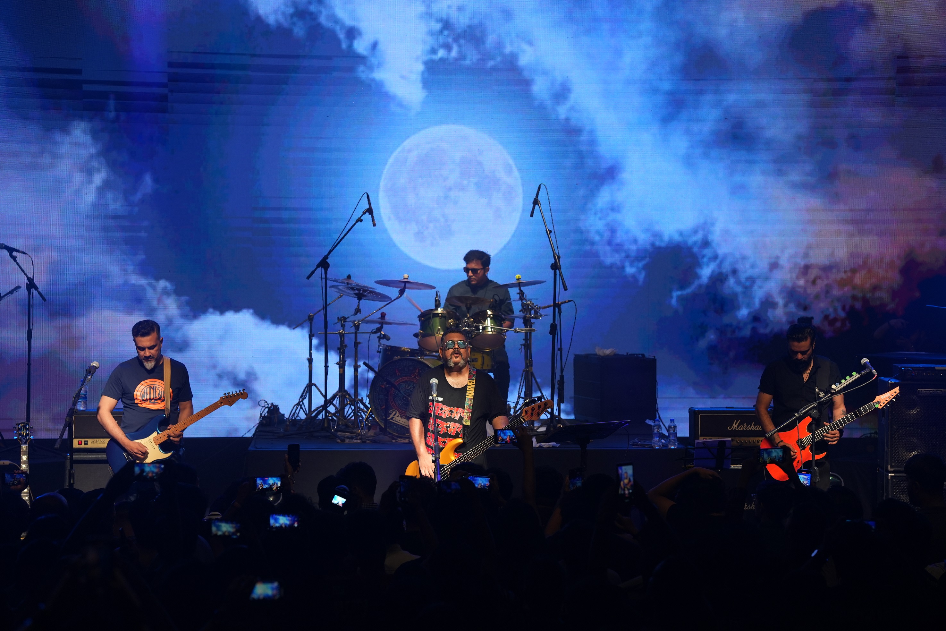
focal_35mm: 85
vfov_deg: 16.1
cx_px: 473
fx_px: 2234
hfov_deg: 23.9
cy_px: 316
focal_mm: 85
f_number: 2.8
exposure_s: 1/250
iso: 800
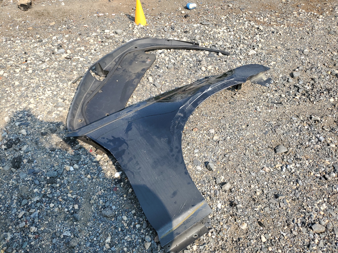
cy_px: 126
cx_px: 169
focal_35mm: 26
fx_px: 254
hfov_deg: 67.3
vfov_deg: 53.1
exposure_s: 1/1667
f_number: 1.5
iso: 50
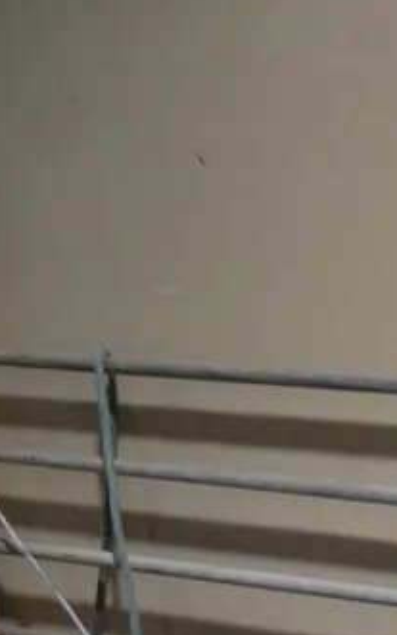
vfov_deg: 20.2
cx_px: 728
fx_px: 1592
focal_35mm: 92
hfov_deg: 12.8
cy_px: 875
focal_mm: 14
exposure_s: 1/60
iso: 320
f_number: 3.5
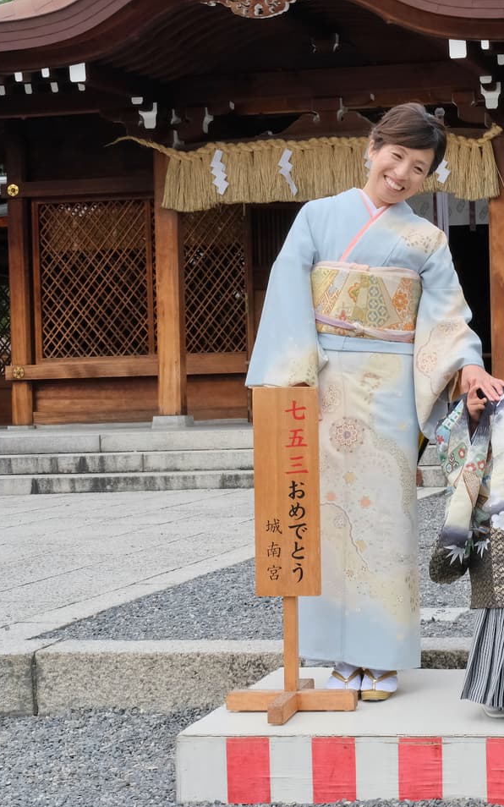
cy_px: 405
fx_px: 1319
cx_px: 545
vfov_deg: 34.0
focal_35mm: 60
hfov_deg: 20.7
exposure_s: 1/250
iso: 1600
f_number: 13
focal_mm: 26
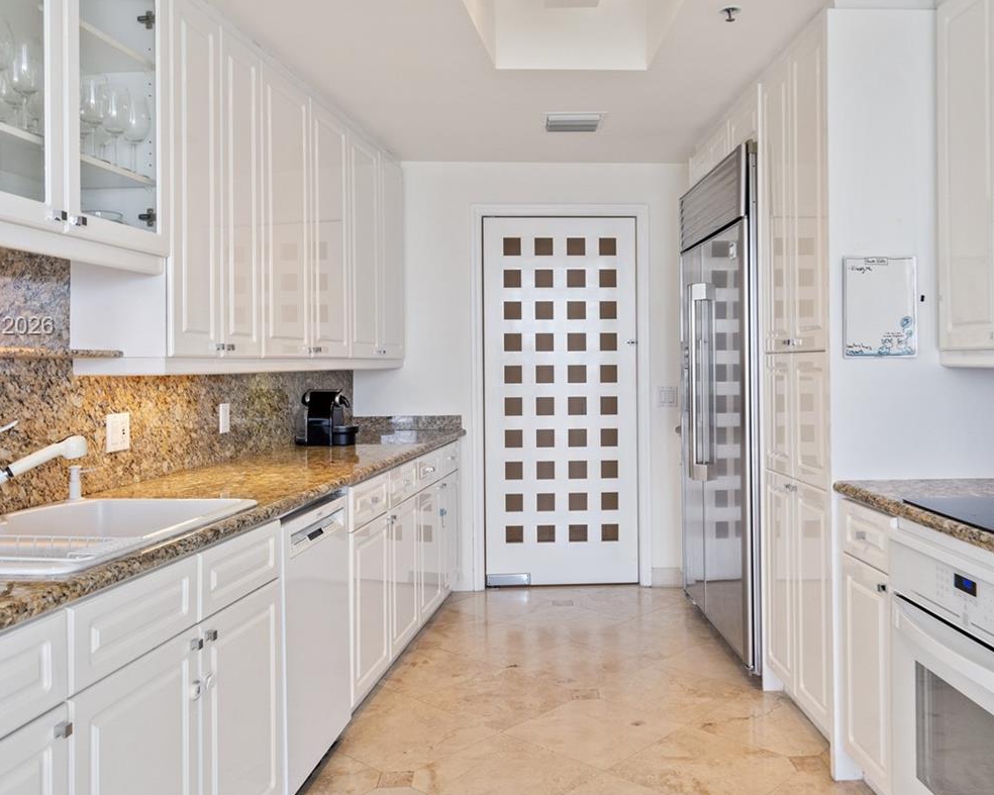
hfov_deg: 60.3
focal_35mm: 29
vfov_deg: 49.7
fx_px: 853
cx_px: 548
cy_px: 327
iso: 640
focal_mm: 19
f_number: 8
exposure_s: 1/30
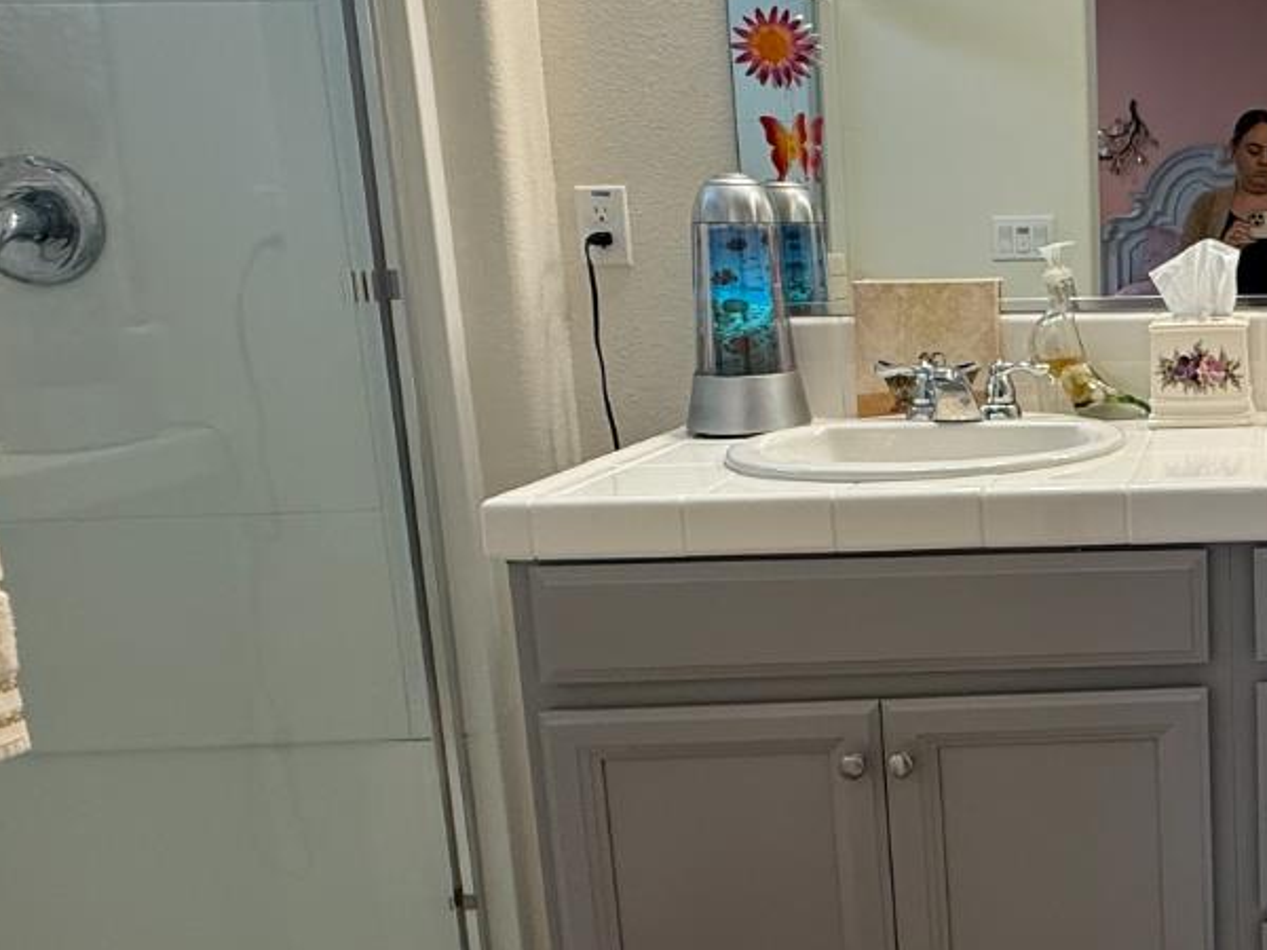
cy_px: 400
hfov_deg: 42.5
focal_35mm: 35
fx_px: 1281
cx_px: 1364
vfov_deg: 40.6
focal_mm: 2.22
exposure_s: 1/120
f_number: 2.2
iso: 160
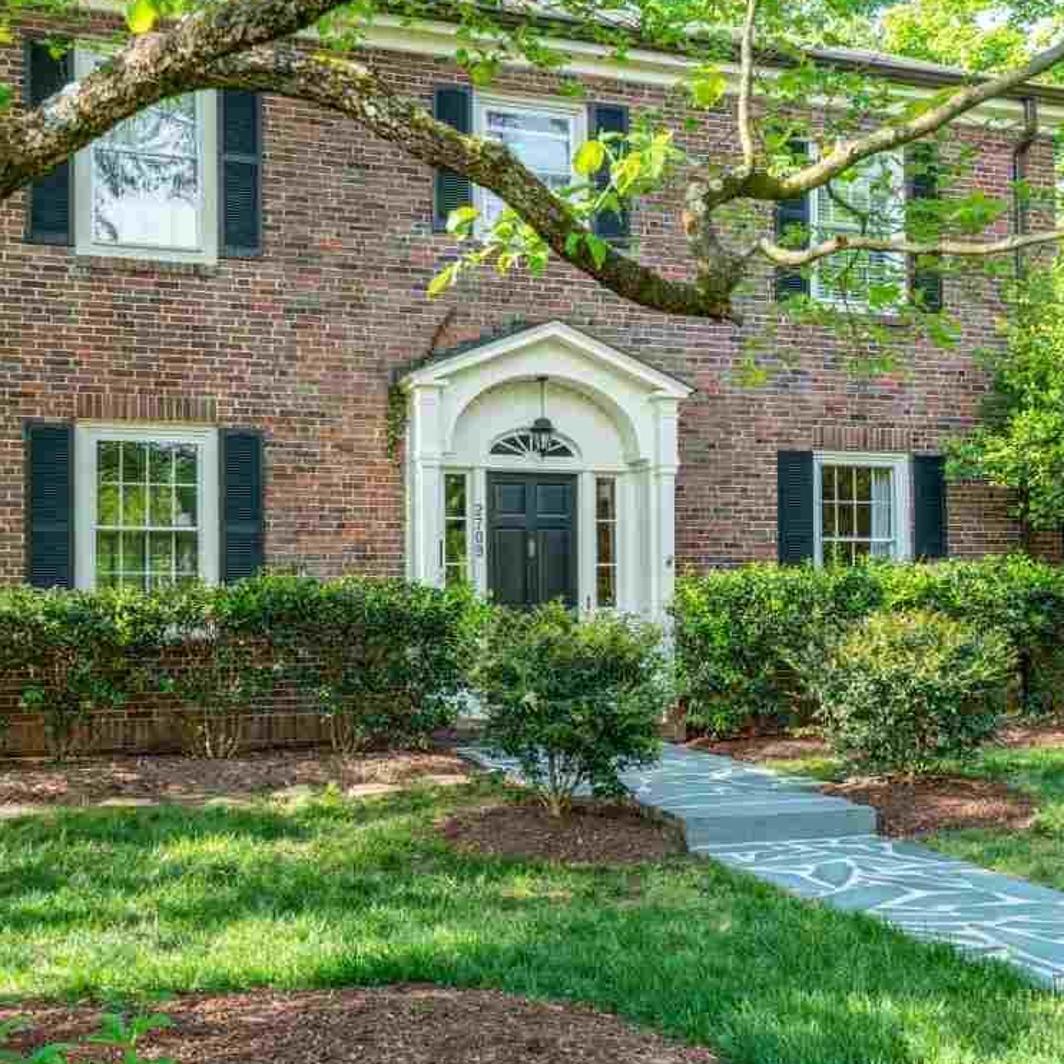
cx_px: 617
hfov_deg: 40.8
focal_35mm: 41
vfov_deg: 40.9
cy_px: 592
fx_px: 1426
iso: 200
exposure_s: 1/10
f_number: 10
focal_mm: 28
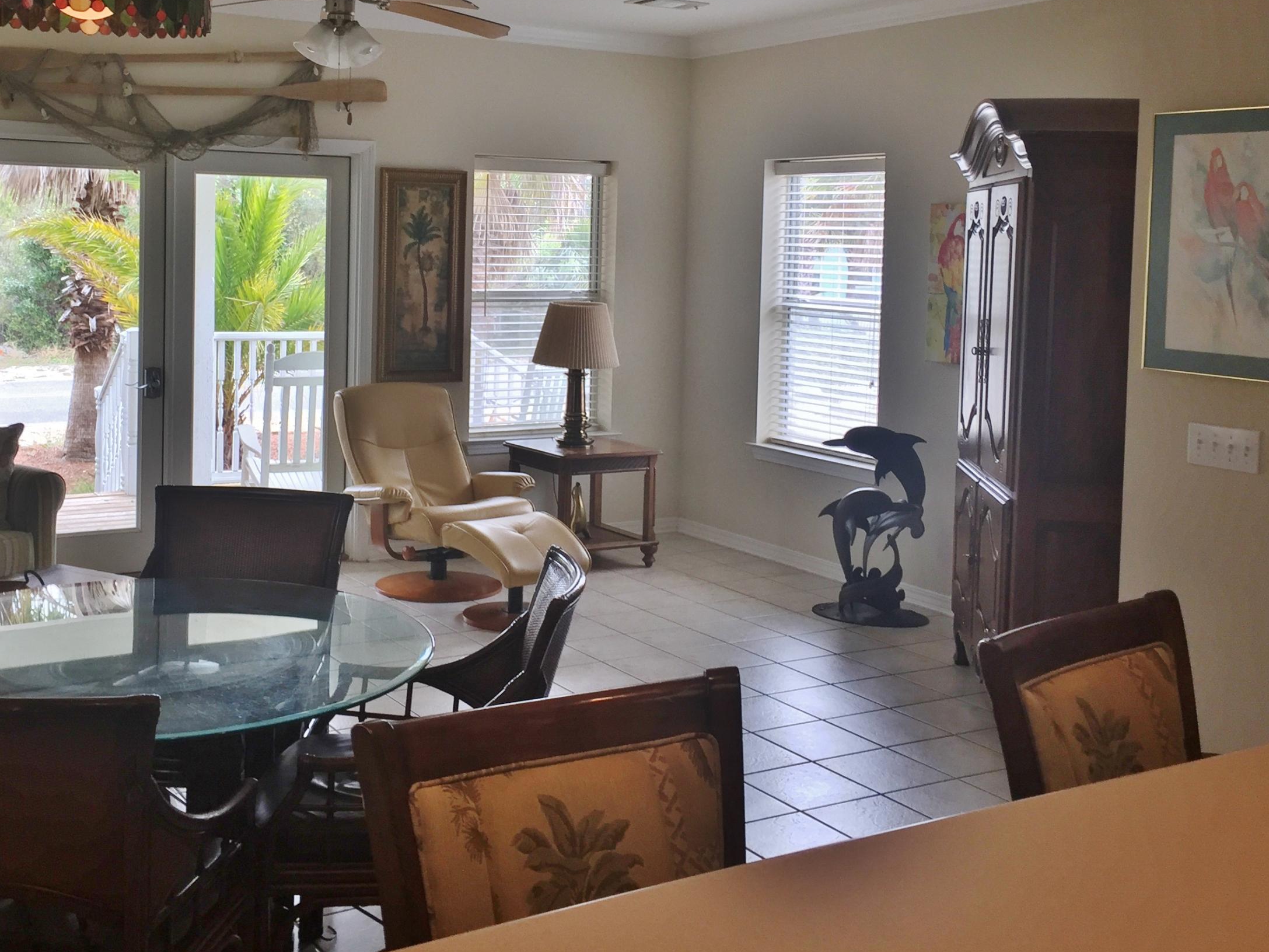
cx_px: 520
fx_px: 1466
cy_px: 312
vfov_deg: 35.6
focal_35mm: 40
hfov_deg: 46.6
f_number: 2.2
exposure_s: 1/120
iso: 40
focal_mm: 4.15
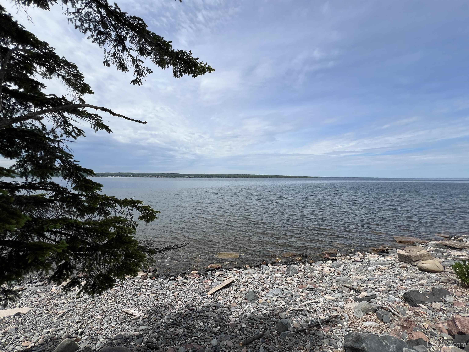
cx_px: 234
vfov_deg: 89.9
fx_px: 176
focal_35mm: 13
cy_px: 176
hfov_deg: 106.2
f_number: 1.8
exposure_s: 1/3125
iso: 32
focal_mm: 1.57
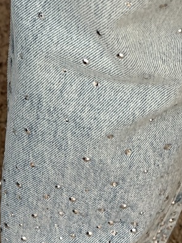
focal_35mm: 120
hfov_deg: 12.1
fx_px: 842
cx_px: -18
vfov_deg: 16.4
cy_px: 109
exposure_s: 1/40
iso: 320
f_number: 1.6
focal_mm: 5.96
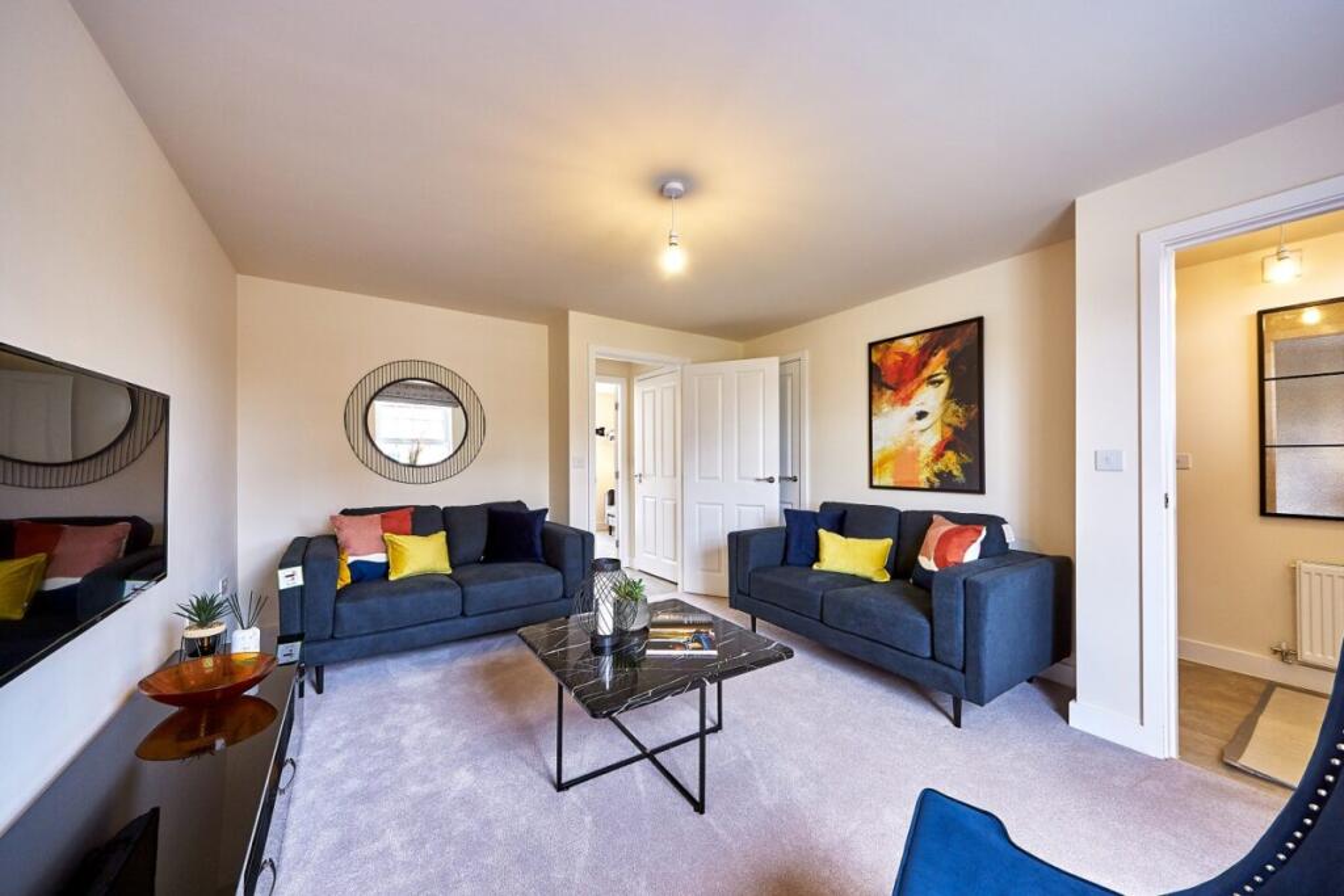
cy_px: 448
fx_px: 448
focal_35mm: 12
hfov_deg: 112.6
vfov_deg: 90.0
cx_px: 672
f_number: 7.1
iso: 200
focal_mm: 8
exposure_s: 1/8
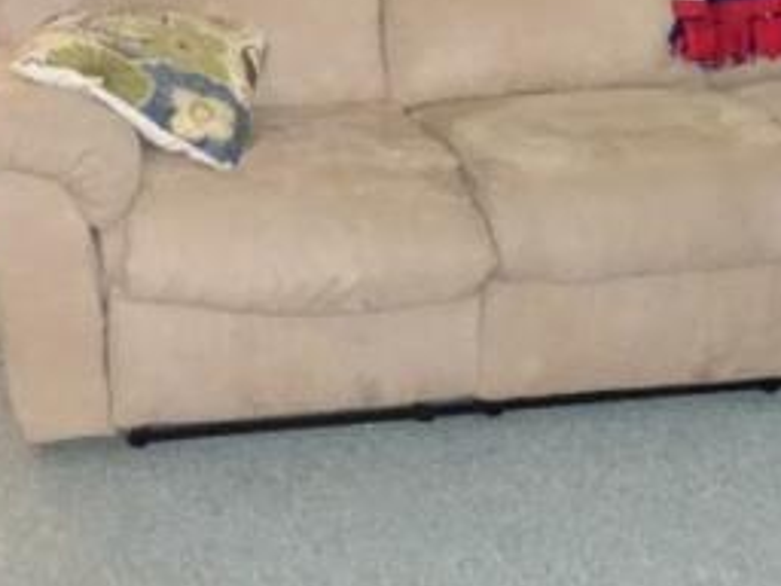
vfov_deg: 14.7
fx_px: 2166
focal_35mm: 96
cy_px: -171
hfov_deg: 20.4
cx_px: 253
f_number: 3.5
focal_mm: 4.1
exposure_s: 1/30
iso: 1600
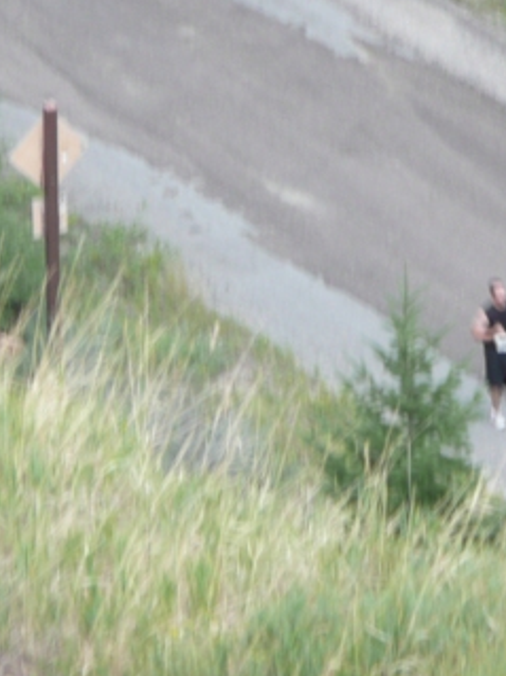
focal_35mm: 675
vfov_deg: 2.9
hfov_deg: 2.2
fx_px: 13165
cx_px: 470
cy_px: 178
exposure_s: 1/30
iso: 100
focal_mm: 46
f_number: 4.9
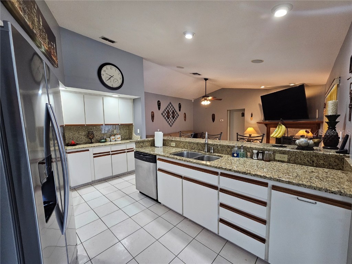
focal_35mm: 13
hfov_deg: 106.2
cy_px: 132
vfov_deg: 89.9
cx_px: 176
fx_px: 132
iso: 250
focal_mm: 2.2
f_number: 2.2
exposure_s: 1/60
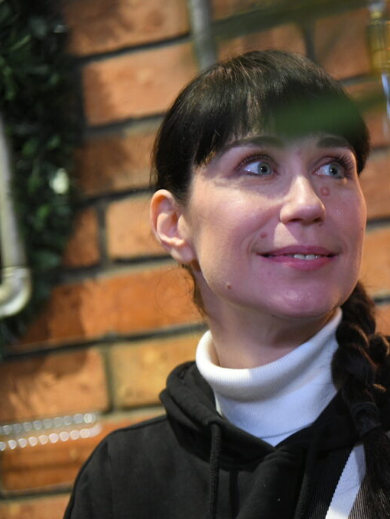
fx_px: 1697
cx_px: 387
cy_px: 260
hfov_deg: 12.9
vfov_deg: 17.4
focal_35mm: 113
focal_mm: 78
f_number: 4
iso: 4000
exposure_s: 1/125
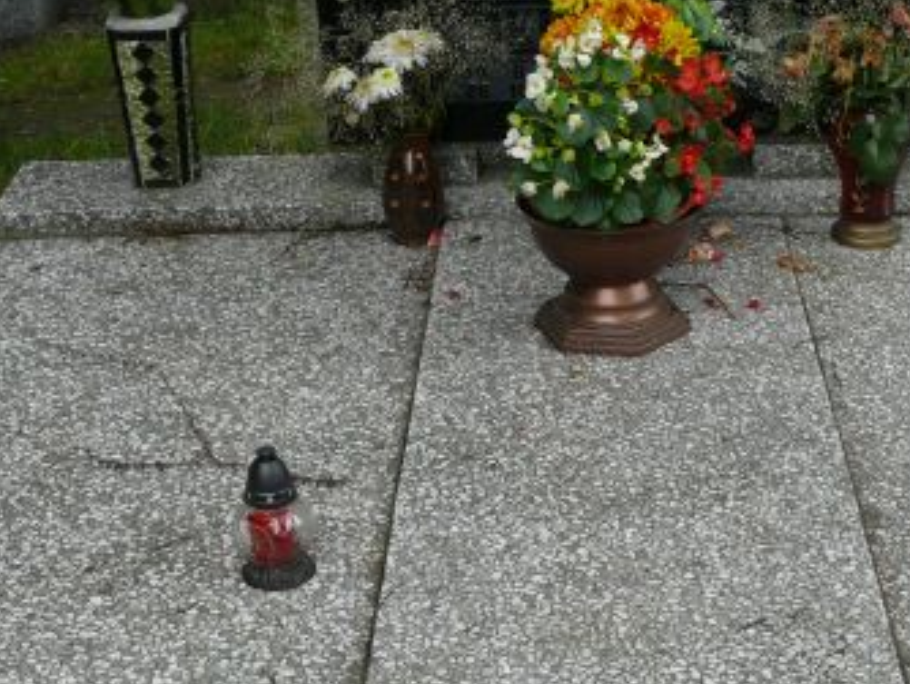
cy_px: 512
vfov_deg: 21.8
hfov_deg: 28.6
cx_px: 646
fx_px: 1763
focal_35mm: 67
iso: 100
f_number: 3.2
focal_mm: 7.4
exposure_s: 1/125
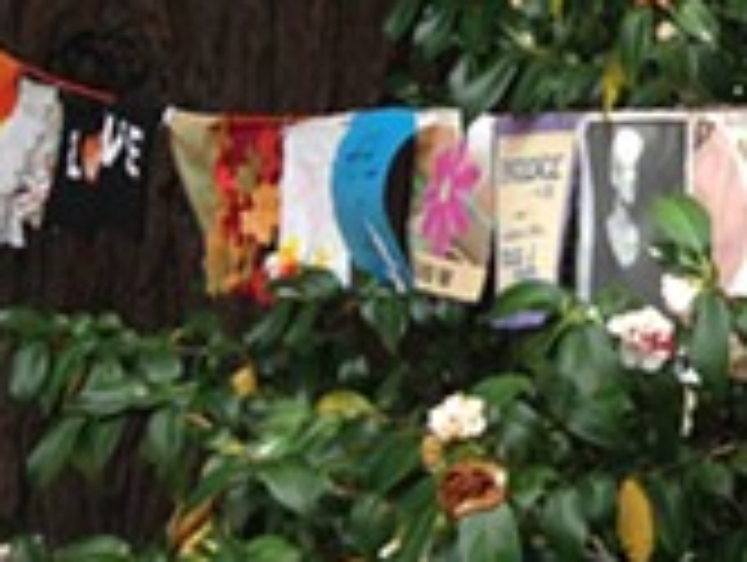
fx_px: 2745
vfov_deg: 11.7
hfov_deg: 14.1
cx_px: 1251
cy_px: 247
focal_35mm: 127
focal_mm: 4.1
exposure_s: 1/198
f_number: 2.4
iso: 50
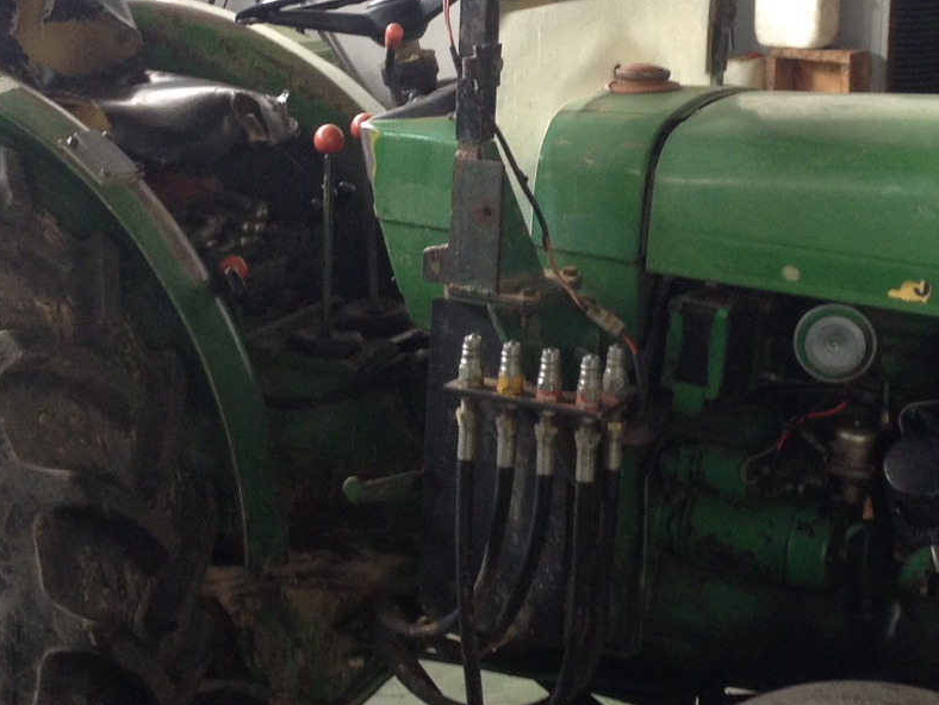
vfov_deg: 16.1
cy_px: 135
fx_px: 2468
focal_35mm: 91
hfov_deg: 21.5
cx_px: 548
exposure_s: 1/20
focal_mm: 4.28
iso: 80
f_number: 2.4
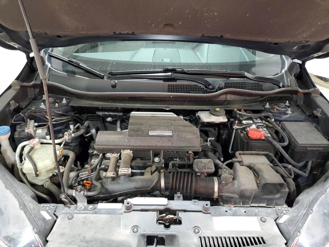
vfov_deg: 53.1
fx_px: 247
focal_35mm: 26
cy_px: 124
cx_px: 164
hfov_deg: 67.3
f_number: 1.5
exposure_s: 1/60.2
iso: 368
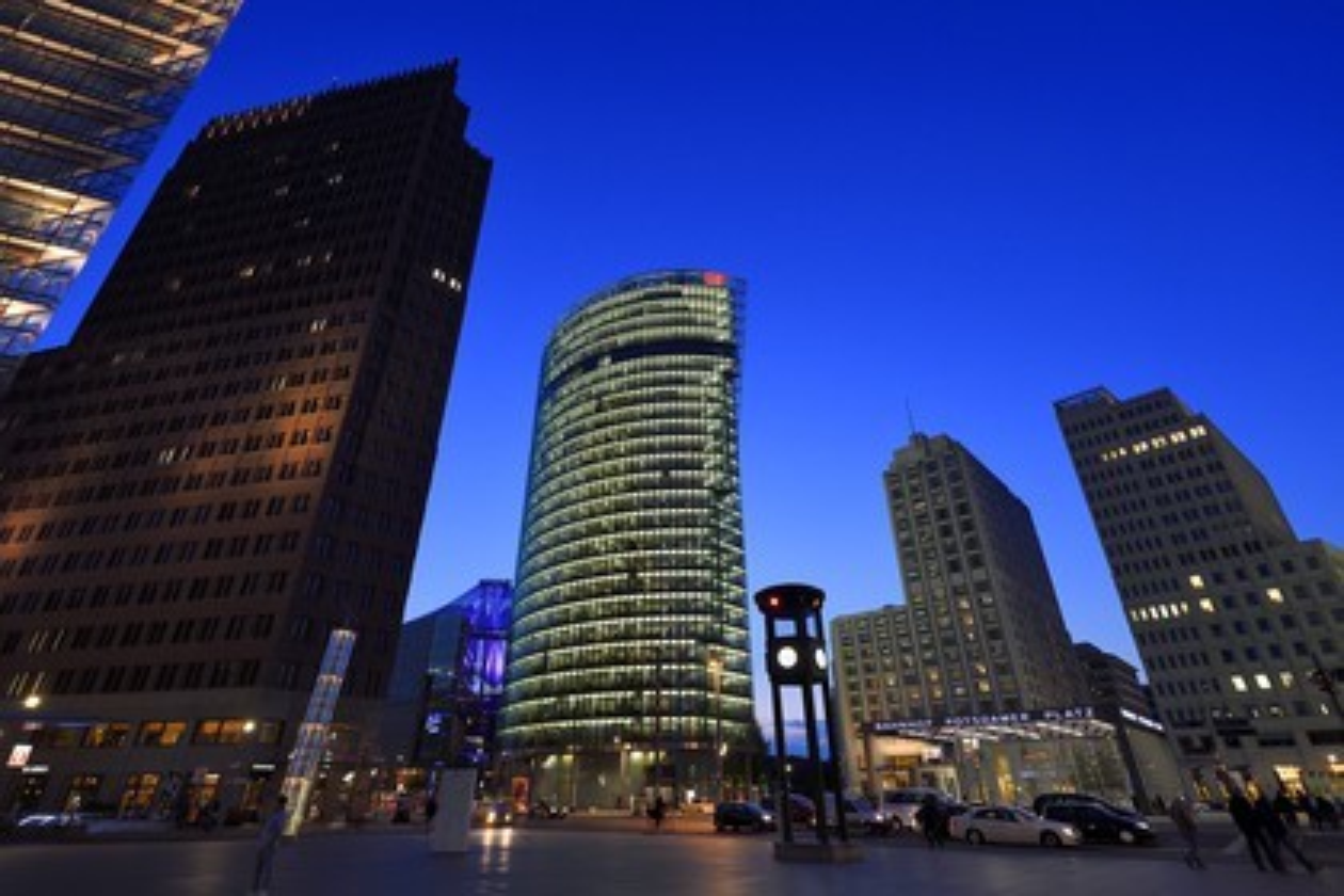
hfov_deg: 93.3
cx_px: 672
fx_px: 635
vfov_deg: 70.4
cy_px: 448
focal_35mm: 17
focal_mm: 17
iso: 3200
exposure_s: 1/80
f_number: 5
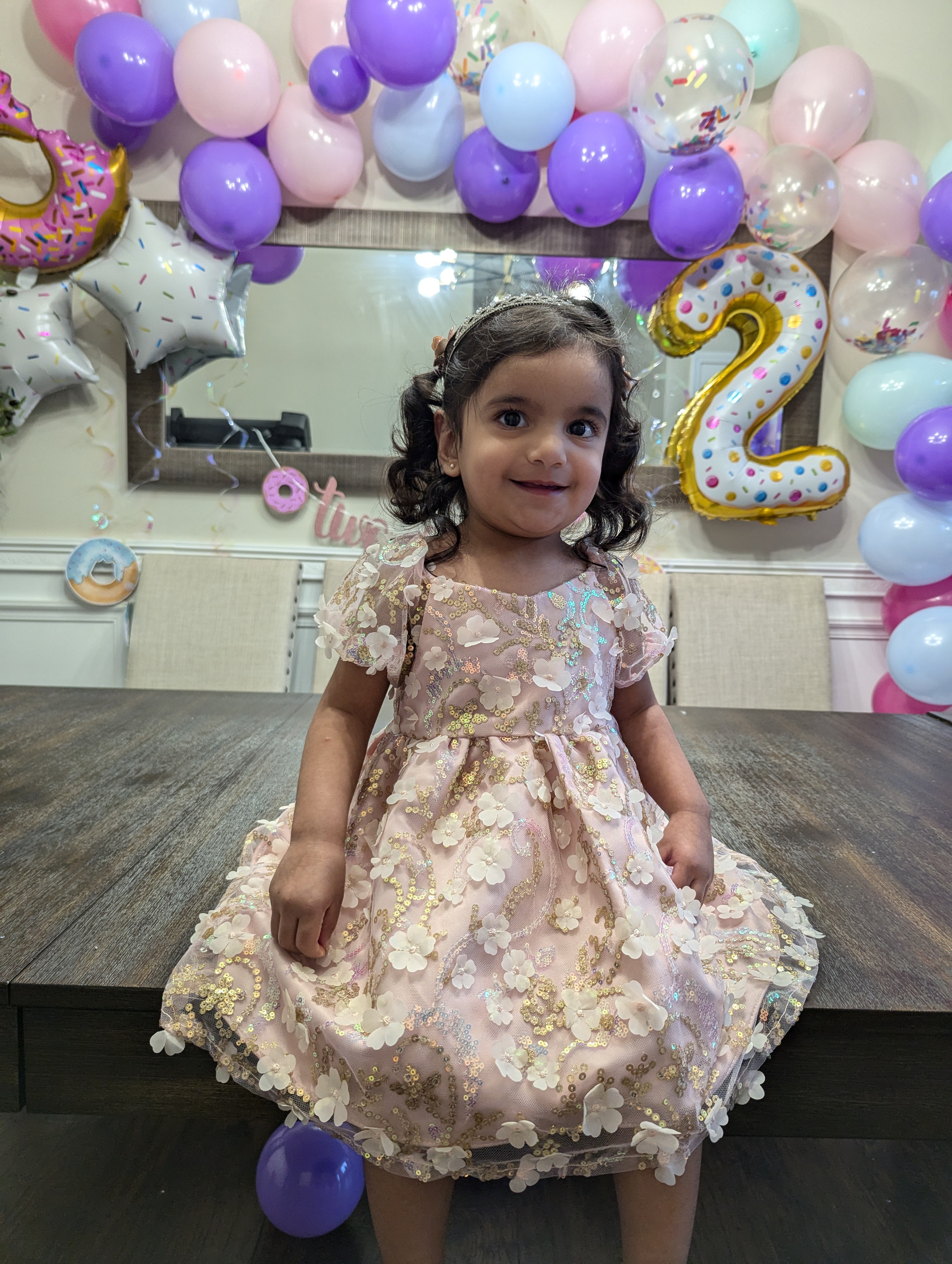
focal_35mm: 24
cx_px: 476
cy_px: 632
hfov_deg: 56.9
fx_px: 878
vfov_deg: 71.5
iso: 176
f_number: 1.85
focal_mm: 6.81
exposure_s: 1/61.5
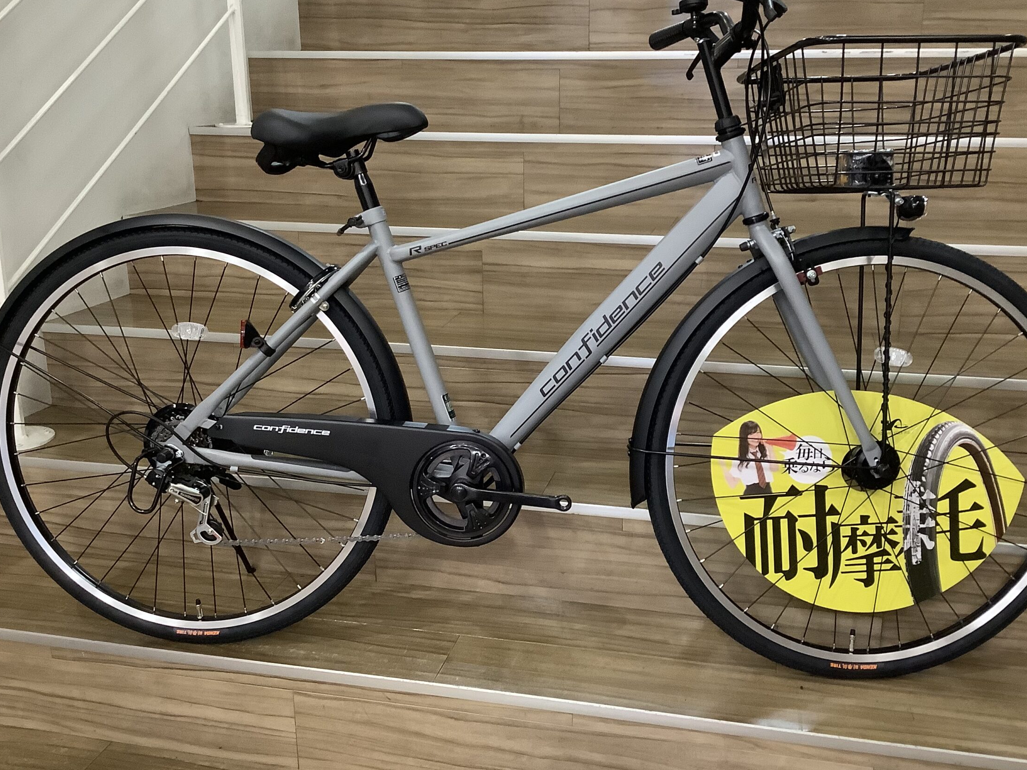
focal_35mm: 36
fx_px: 1068
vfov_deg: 39.6
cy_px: 356
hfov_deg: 51.3
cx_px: 547
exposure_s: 1/30
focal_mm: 3.3
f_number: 2.4
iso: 320
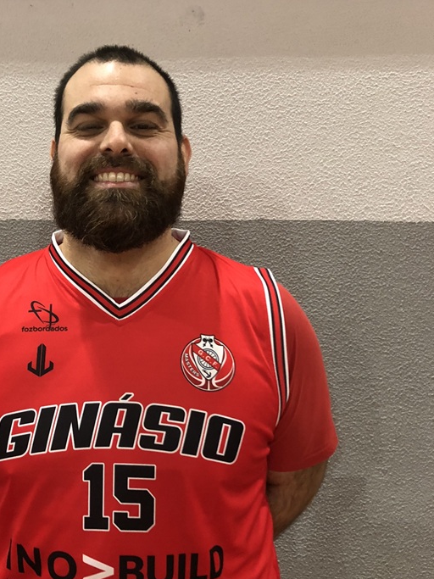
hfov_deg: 33.8
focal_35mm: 42
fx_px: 702
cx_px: 117
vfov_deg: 44.8
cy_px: 298
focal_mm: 3.99
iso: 100
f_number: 1.8
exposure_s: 1/11
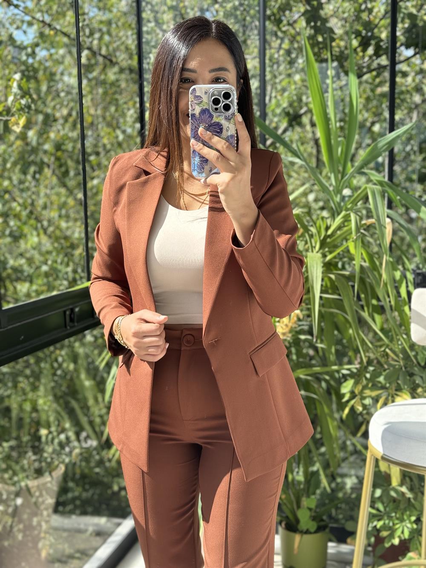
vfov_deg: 39.7
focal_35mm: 48
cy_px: 284
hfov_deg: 30.3
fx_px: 787
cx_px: 213
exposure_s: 1/377
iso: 64
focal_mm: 6.76
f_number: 1.78
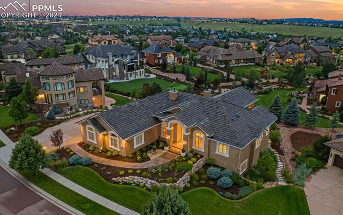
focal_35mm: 29
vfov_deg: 43.1
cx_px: 169
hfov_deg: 64.6
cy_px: 115
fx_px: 271
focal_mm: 10.26
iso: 500
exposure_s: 1/10
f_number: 2.8
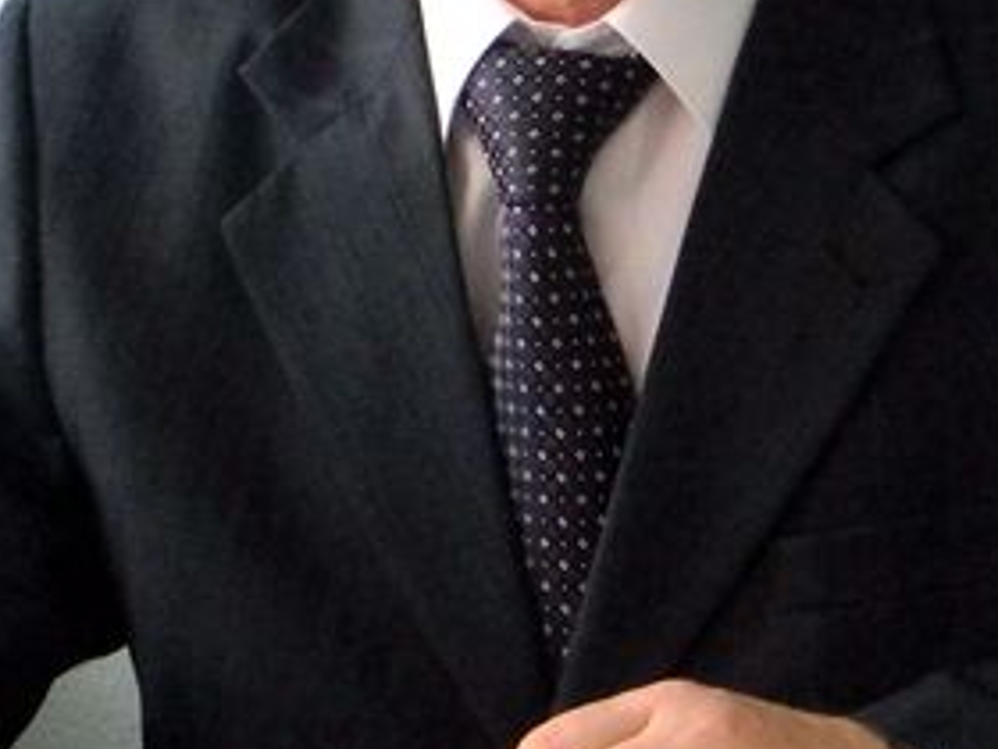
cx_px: 595
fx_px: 4901
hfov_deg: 11.6
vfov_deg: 8.7
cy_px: -4
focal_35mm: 170
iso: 200
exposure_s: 1/7
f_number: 4.1
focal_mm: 10.1
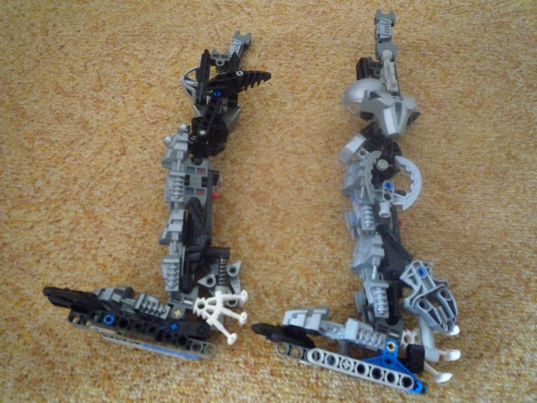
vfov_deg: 54.9
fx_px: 388
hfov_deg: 69.4
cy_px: 202
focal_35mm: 25
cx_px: 268
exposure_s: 1/40
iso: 800
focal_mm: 4.4
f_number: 2.8
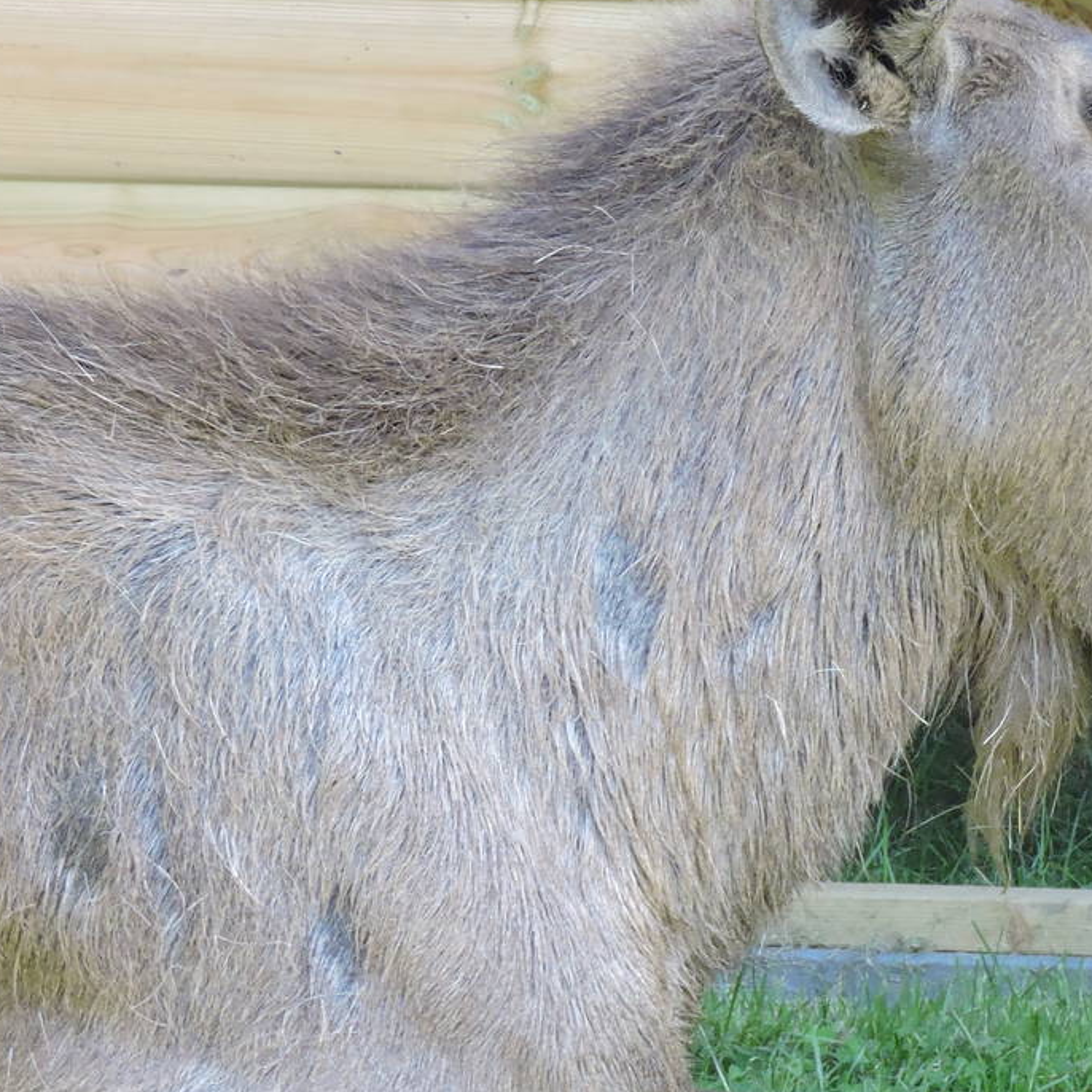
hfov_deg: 4.7
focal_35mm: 371
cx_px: 793
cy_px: 727
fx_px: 13241
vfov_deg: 4.7
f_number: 5.3
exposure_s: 1/60
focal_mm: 32.2
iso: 280
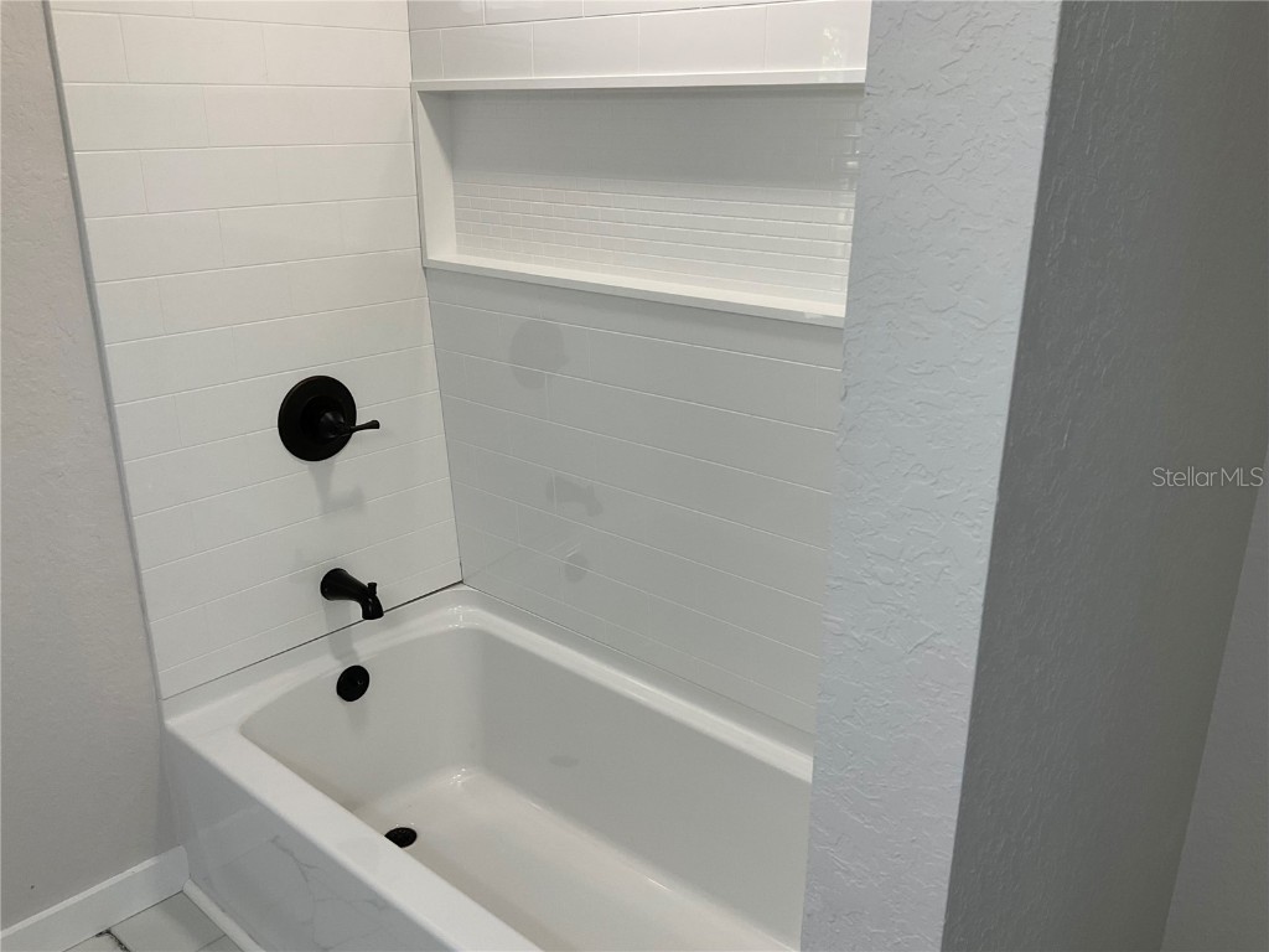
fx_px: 1063
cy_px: 476
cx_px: 634
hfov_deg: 61.7
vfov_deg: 48.2
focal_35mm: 29
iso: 40
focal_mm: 3
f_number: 1.8
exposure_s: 1/120
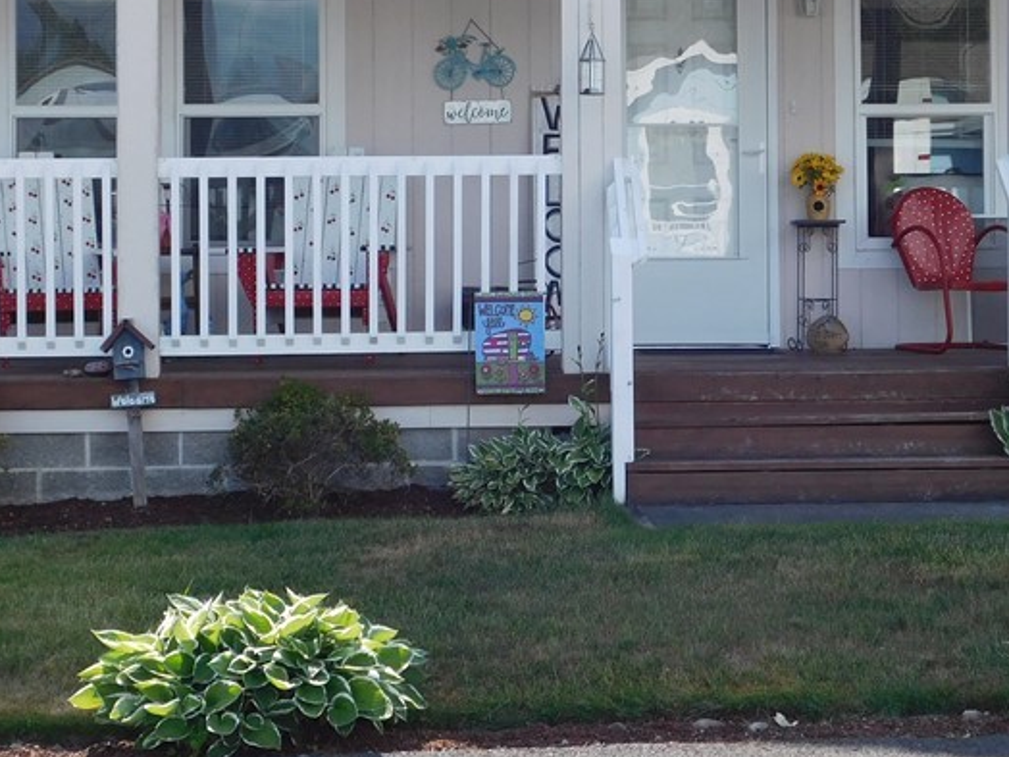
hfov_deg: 22.2
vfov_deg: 16.7
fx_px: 2565
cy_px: 247
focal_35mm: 88
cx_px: 610
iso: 125
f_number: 3.7
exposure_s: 1/640
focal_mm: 8
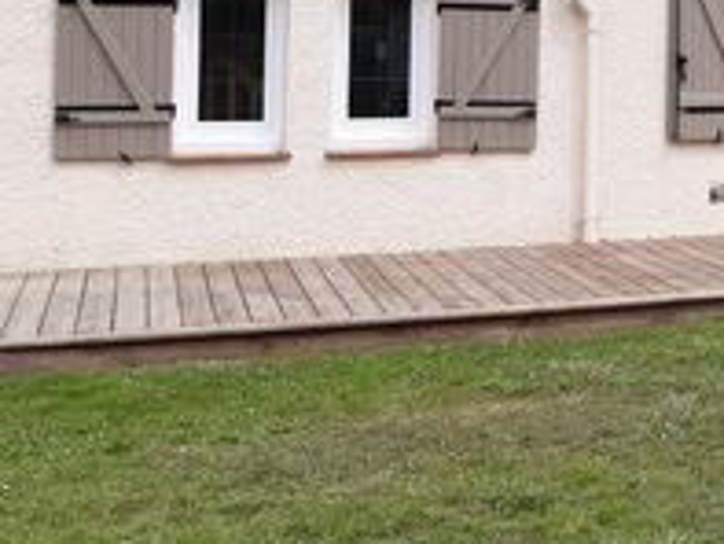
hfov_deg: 21.8
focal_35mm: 79
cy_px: -22
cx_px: 985
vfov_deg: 18.1
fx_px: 1653
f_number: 1.7
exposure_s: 1/1012
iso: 40
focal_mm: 3.92
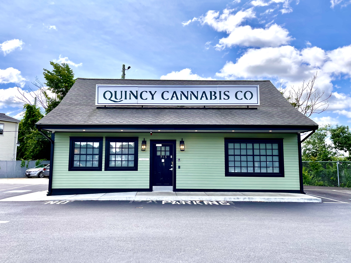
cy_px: 132
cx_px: 176
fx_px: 264
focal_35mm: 26
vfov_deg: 53.1
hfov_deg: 67.3
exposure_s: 1/3448
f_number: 1.6
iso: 32
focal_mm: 5.1
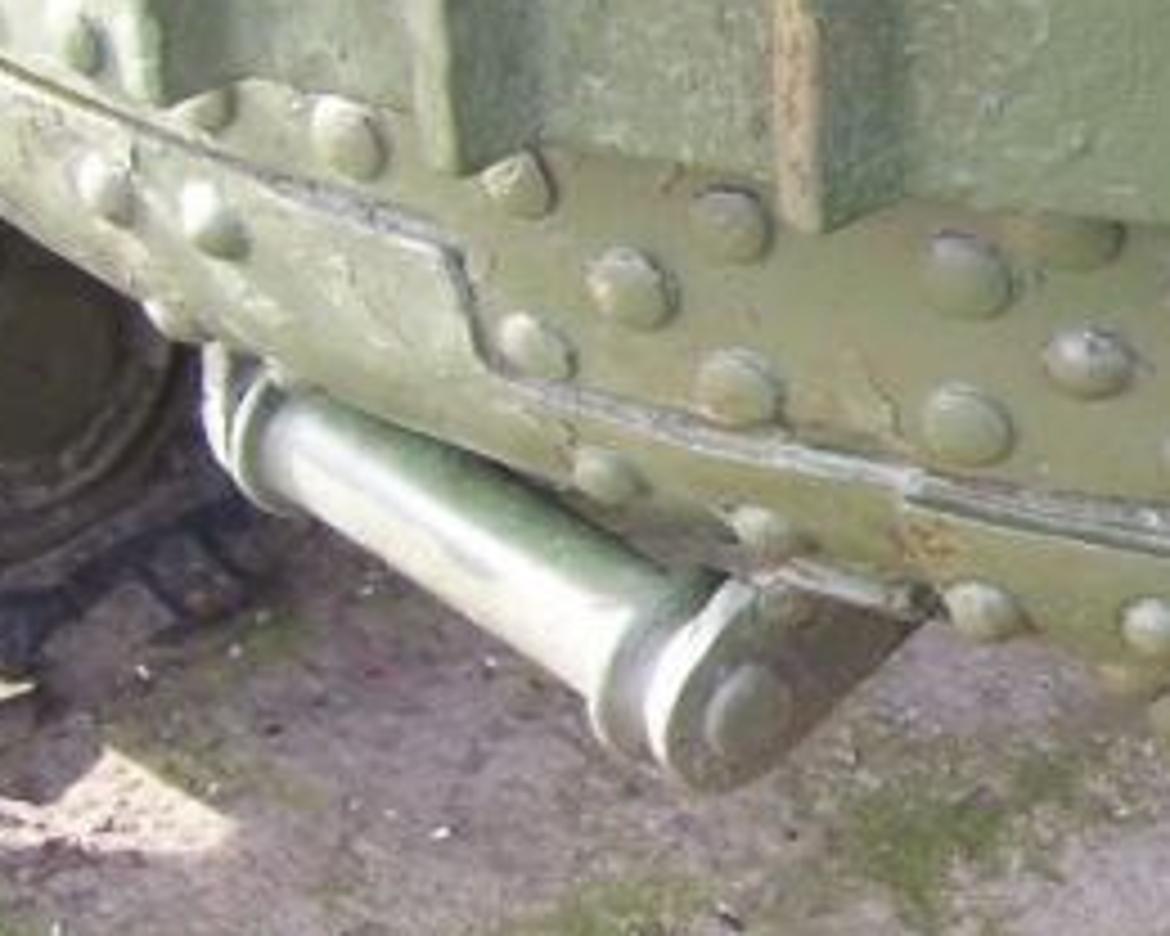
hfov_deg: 16.4
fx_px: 3844
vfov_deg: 13.9
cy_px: 432
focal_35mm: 111
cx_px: 1480
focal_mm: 6
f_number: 2.7
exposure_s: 1/60
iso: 80
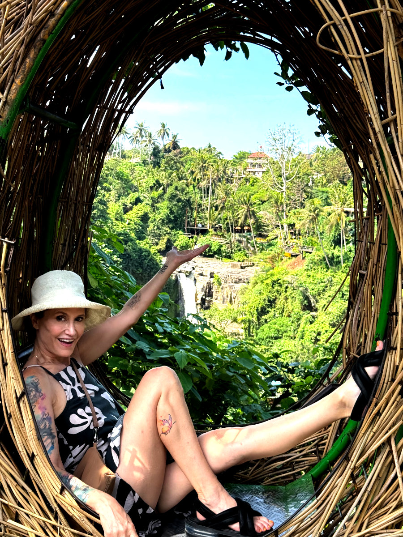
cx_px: 202
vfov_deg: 39.7
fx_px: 745
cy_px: 268
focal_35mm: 48
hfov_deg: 30.3
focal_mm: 6.8
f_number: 1.8
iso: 100
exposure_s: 1/1242
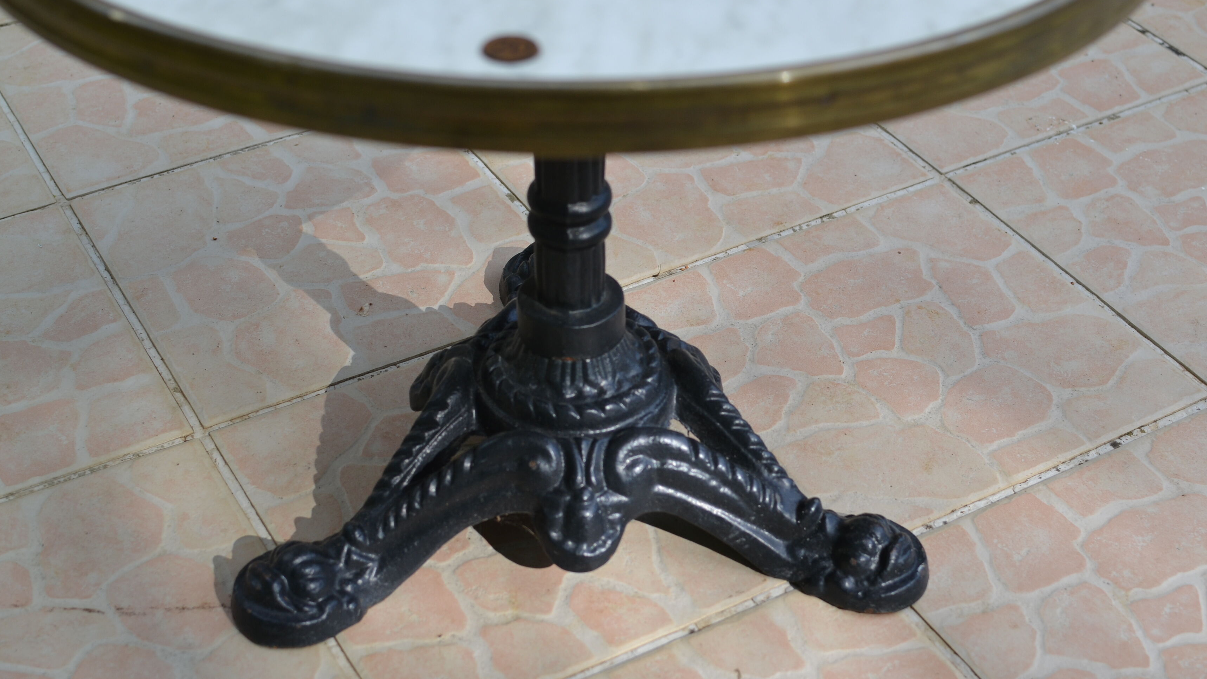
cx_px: 609
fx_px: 1777
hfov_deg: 37.5
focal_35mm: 56
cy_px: 286
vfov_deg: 21.6
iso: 200
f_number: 4
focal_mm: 35
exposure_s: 1/800
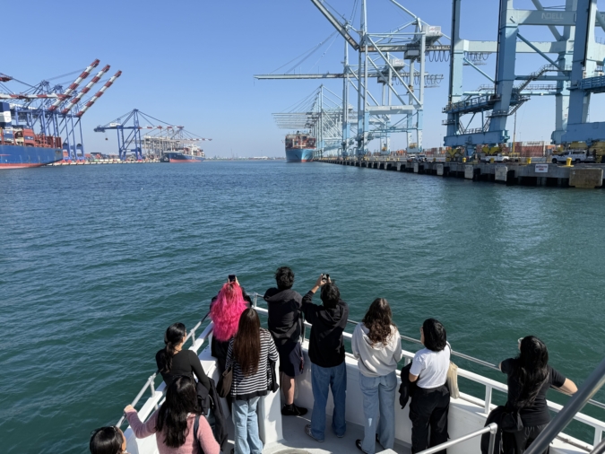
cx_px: 302
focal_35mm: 24
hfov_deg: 71.6
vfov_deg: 56.8
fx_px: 419
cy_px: 227
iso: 80
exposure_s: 1/3759
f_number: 1.78
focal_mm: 6.76
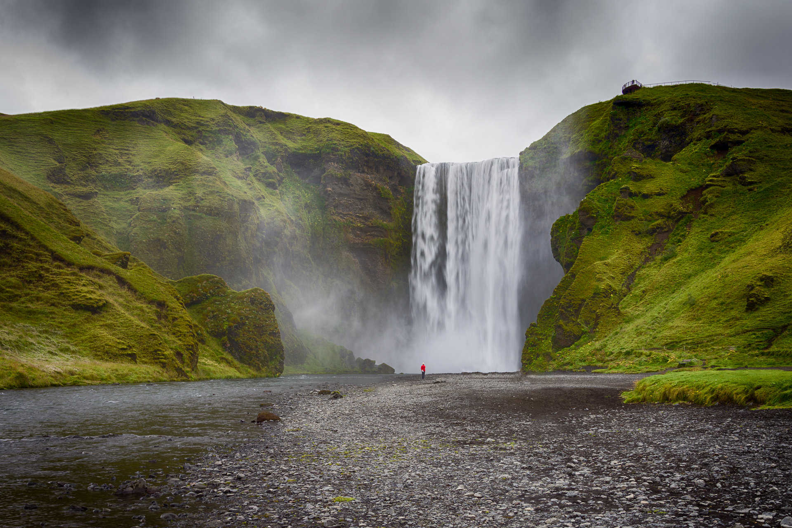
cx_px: 396
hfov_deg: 53.1
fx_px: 792
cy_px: 264
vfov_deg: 36.9
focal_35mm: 36
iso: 100
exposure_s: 1/8
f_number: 10
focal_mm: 24
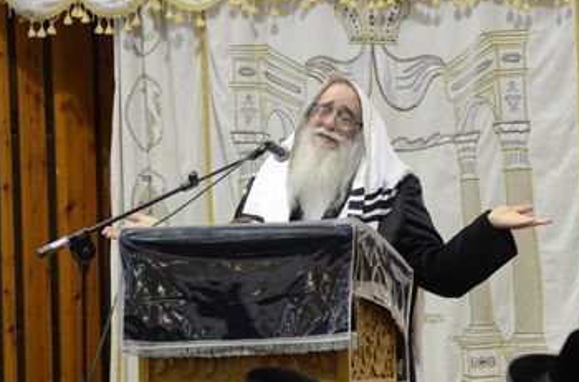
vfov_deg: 5.9
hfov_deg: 8.9
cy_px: 207
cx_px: 321
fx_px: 3713
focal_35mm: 232
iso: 1600
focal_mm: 135
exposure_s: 1/60
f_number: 4.8
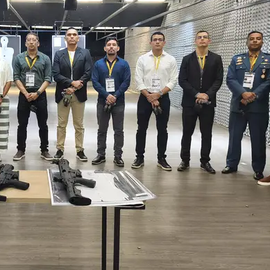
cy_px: 132
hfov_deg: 36.2
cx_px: 51
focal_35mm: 45
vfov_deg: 37.6
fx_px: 397
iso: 1000
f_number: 1.65
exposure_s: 1/60
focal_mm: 6.18
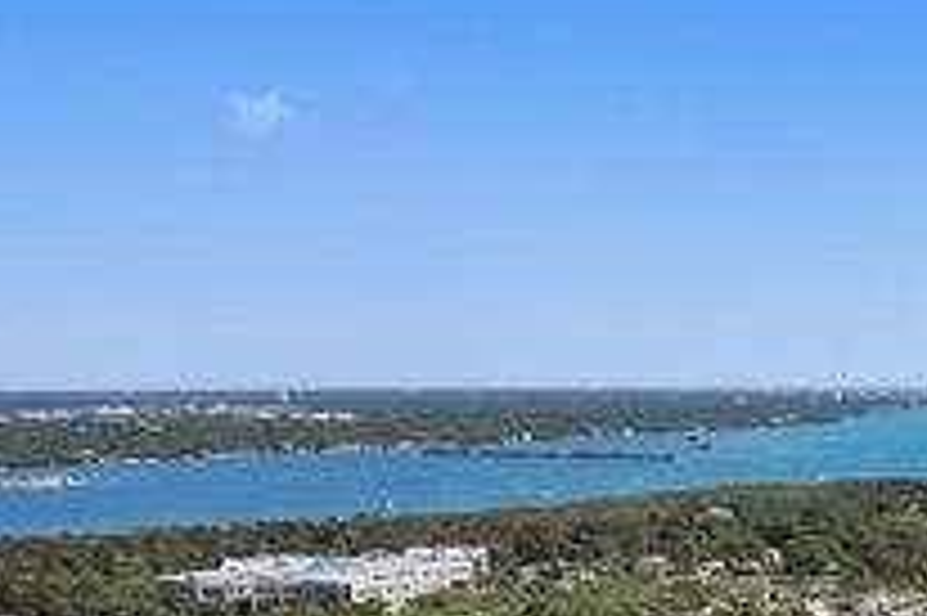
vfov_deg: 20.6
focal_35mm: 61
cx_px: 922
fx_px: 1569
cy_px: 762
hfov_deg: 30.6
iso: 100
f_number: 2.8
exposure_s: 1/1250
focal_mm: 8.38
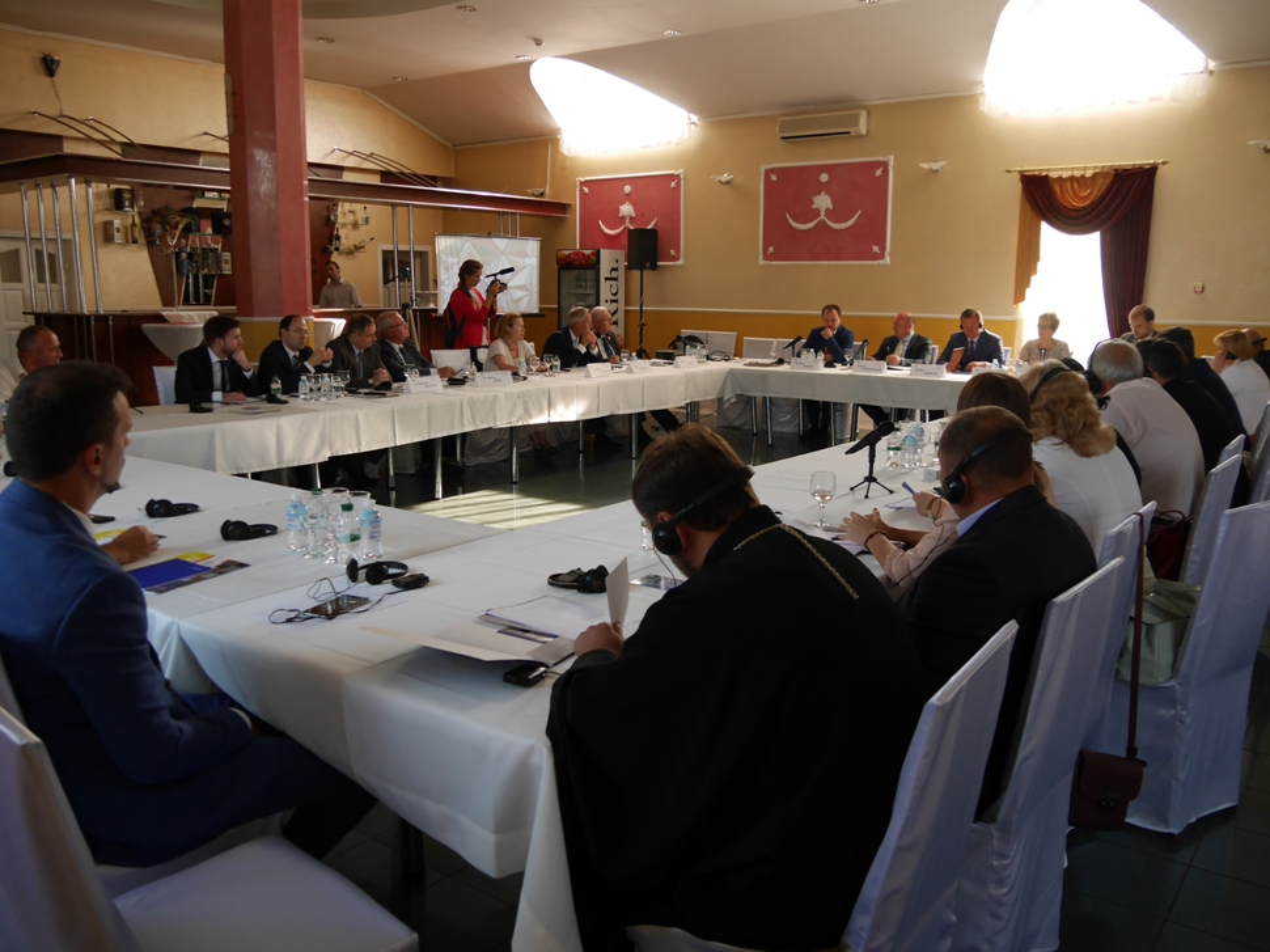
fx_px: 1027
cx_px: 635
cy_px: 476
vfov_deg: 49.7
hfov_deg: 63.5
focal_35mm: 28
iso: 500
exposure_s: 1/60
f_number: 3.5
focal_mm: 14
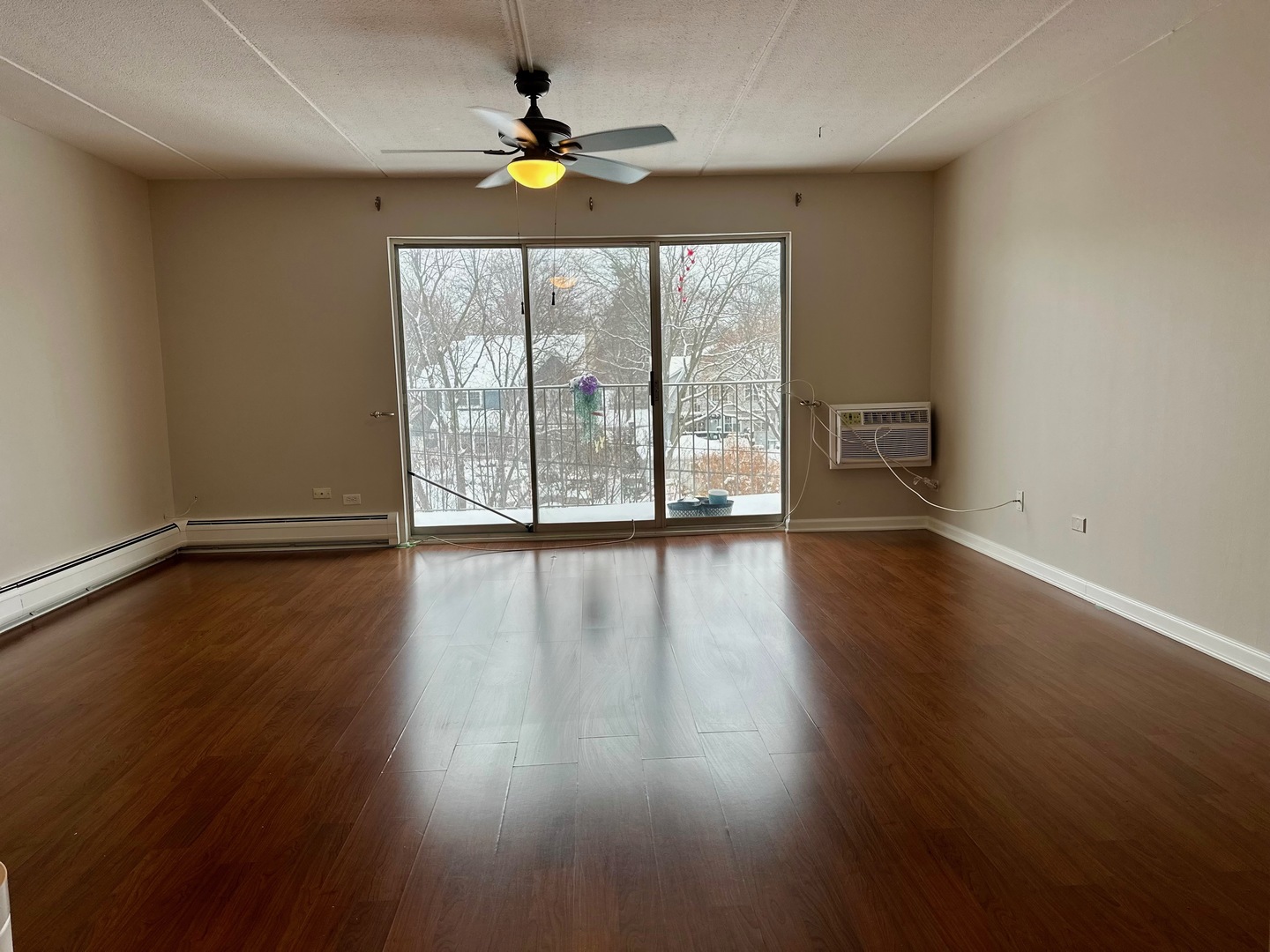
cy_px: 476
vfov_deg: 56.8
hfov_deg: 71.6
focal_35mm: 24
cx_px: 635
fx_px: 881
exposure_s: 1/174
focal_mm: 6.86
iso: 64
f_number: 1.78
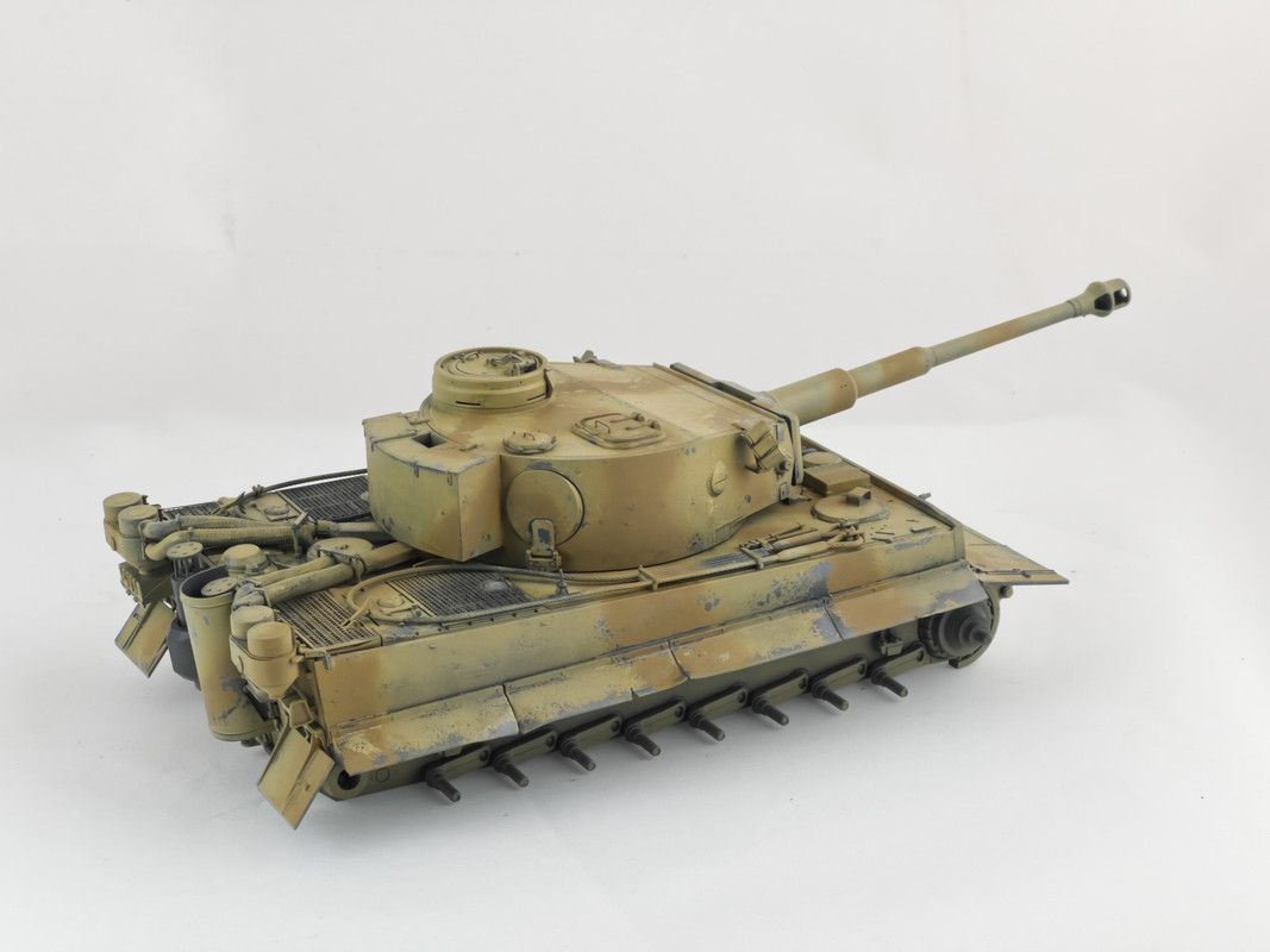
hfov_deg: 25.3
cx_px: 635
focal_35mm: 77
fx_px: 2825
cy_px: 476
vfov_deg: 19.1
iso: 40
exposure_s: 1/100
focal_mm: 9
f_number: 2.8
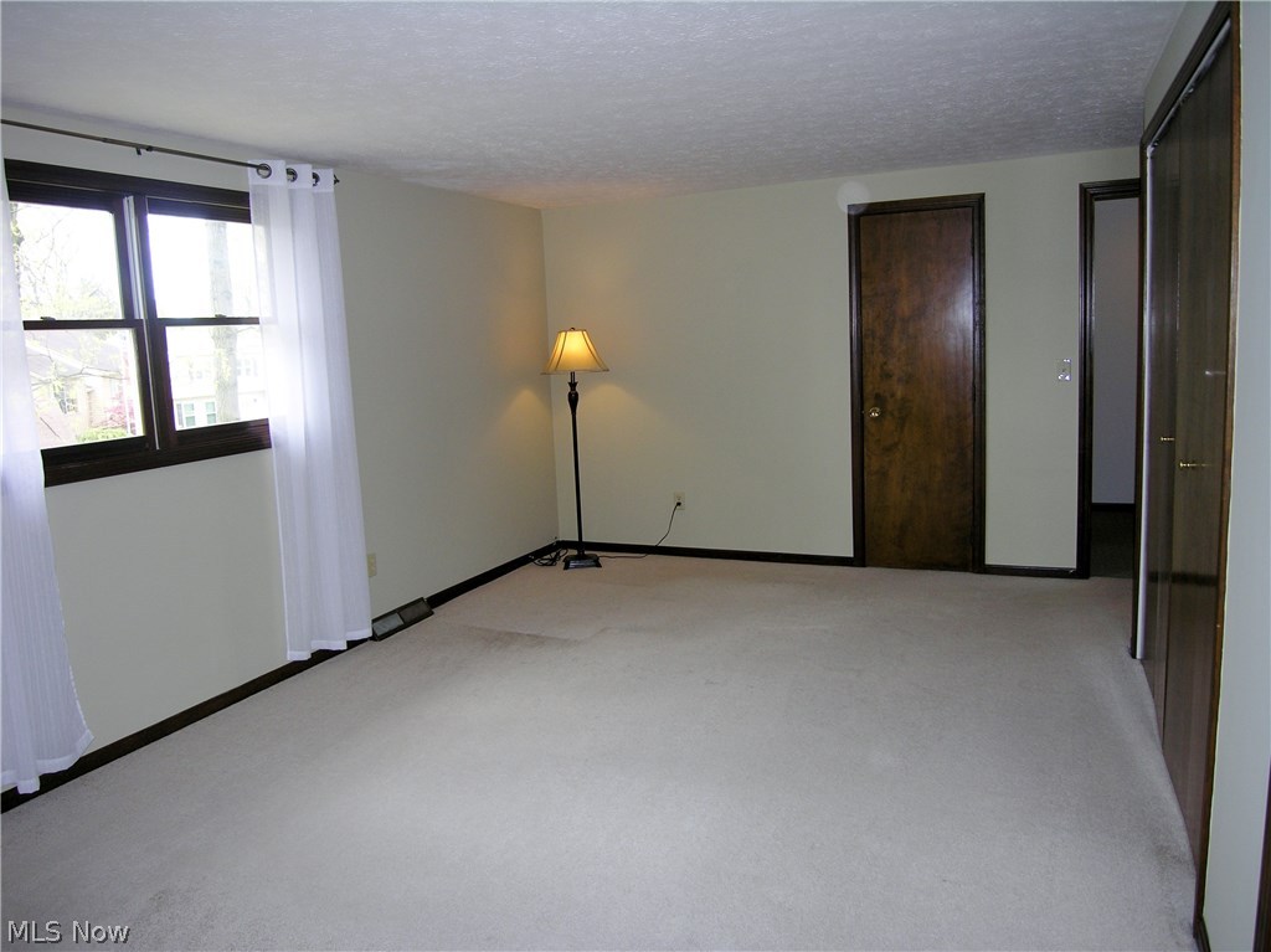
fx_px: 881
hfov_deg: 71.6
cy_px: 476
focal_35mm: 24
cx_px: 636
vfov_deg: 56.8
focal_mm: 6.1
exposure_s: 1/60.1
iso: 50
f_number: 2.6
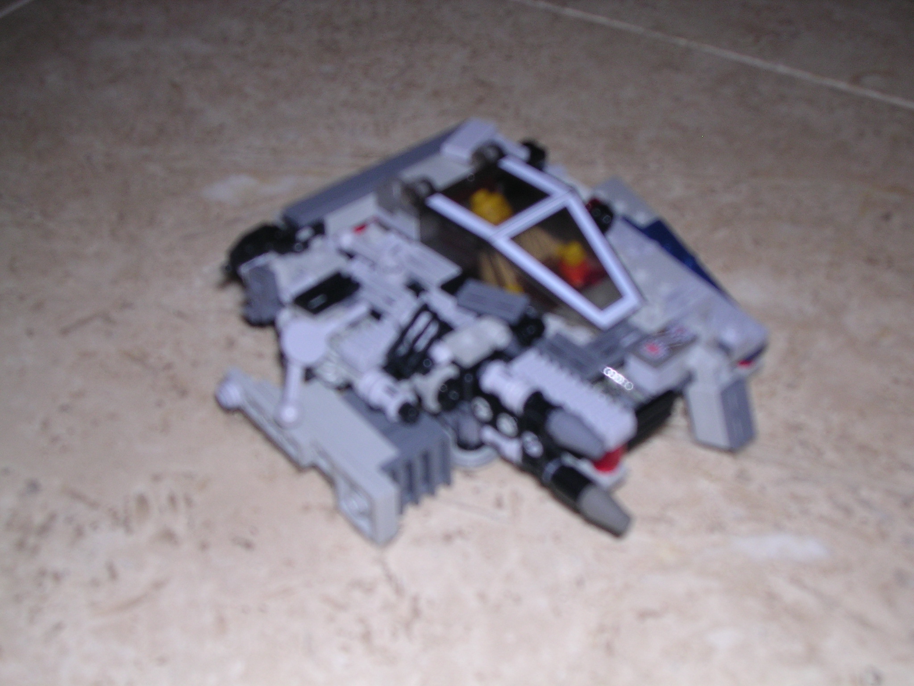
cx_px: 457
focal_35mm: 49
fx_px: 1294
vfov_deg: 29.7
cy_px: 343
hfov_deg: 38.9
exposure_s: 1/60.1
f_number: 3.1
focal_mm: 7.5
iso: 100
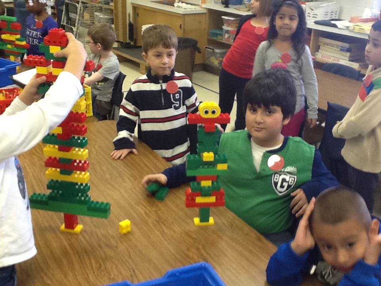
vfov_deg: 32.9
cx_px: 190
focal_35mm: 44
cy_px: 143
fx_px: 484
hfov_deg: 42.9
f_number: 2.4
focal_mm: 2.03
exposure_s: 1/30
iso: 100
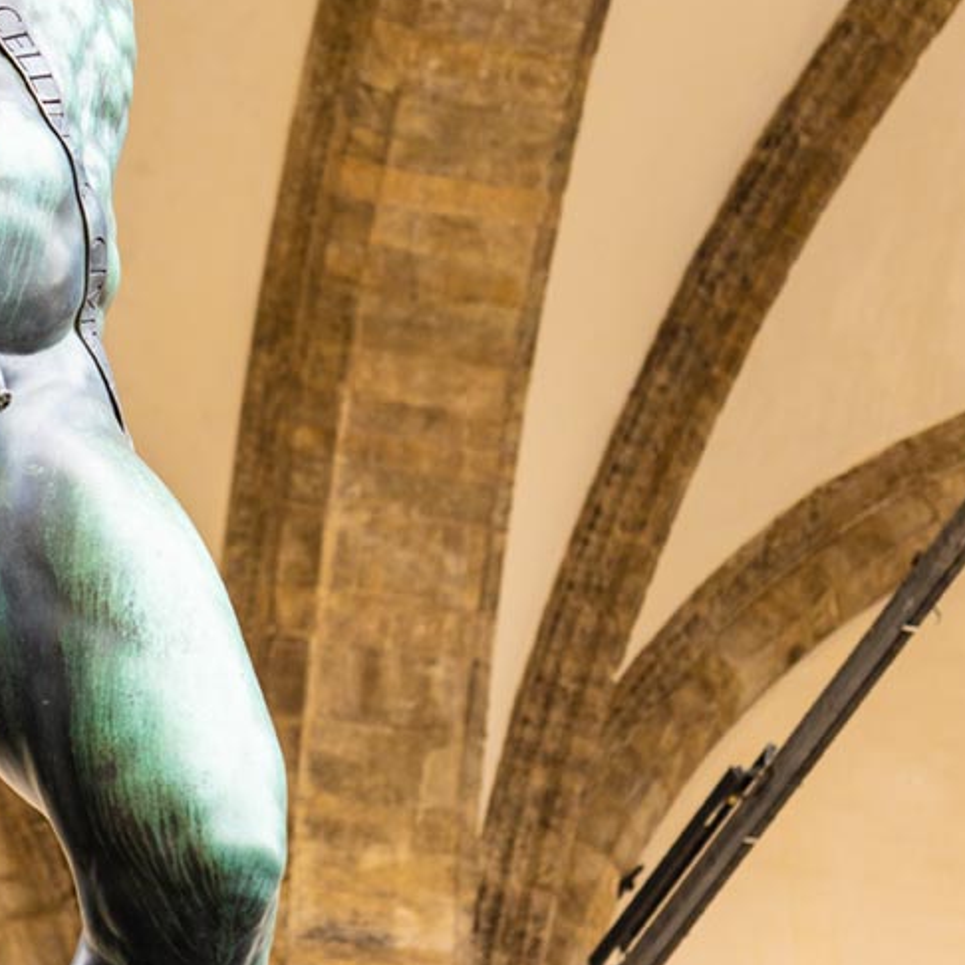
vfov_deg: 9.2
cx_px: 38
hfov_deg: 9.2
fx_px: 5961
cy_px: 308
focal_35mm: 189
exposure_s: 1/160
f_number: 2.8
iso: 200
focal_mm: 50
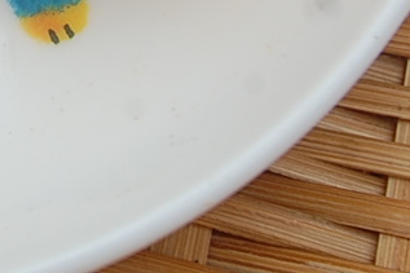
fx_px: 1700
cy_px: -348
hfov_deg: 12.9
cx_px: -244
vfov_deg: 8.5
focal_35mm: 149
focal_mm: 21
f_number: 9
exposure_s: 1/320
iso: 200
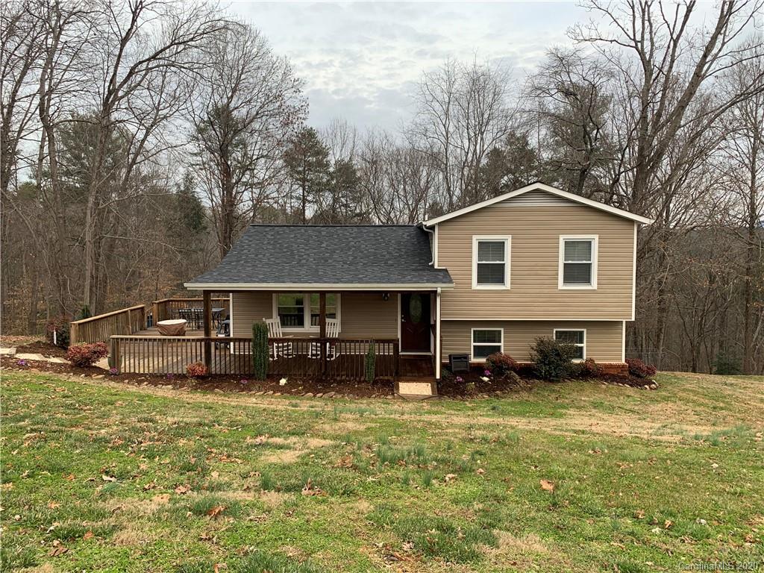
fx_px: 574
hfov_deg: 67.3
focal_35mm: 26
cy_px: 286
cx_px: 382
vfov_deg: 53.1
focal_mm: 4.25
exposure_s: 1/210
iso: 25
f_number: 1.8
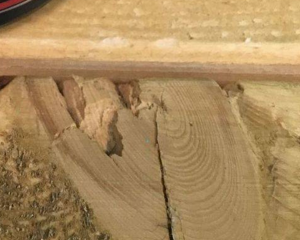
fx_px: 834
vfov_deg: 14.6
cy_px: -169
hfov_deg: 19.6
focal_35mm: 94
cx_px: -22
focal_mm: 4.15
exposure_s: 1/10
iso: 100
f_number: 2.2
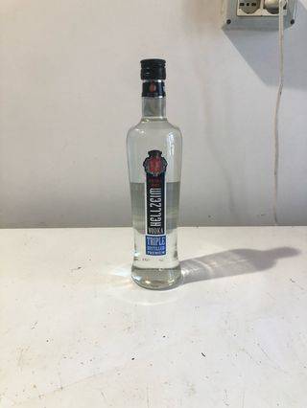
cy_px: 204
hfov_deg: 49.8
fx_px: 331
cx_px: 154
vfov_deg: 63.4
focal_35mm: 28
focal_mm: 3.99
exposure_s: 1/33
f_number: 1.8
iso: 40
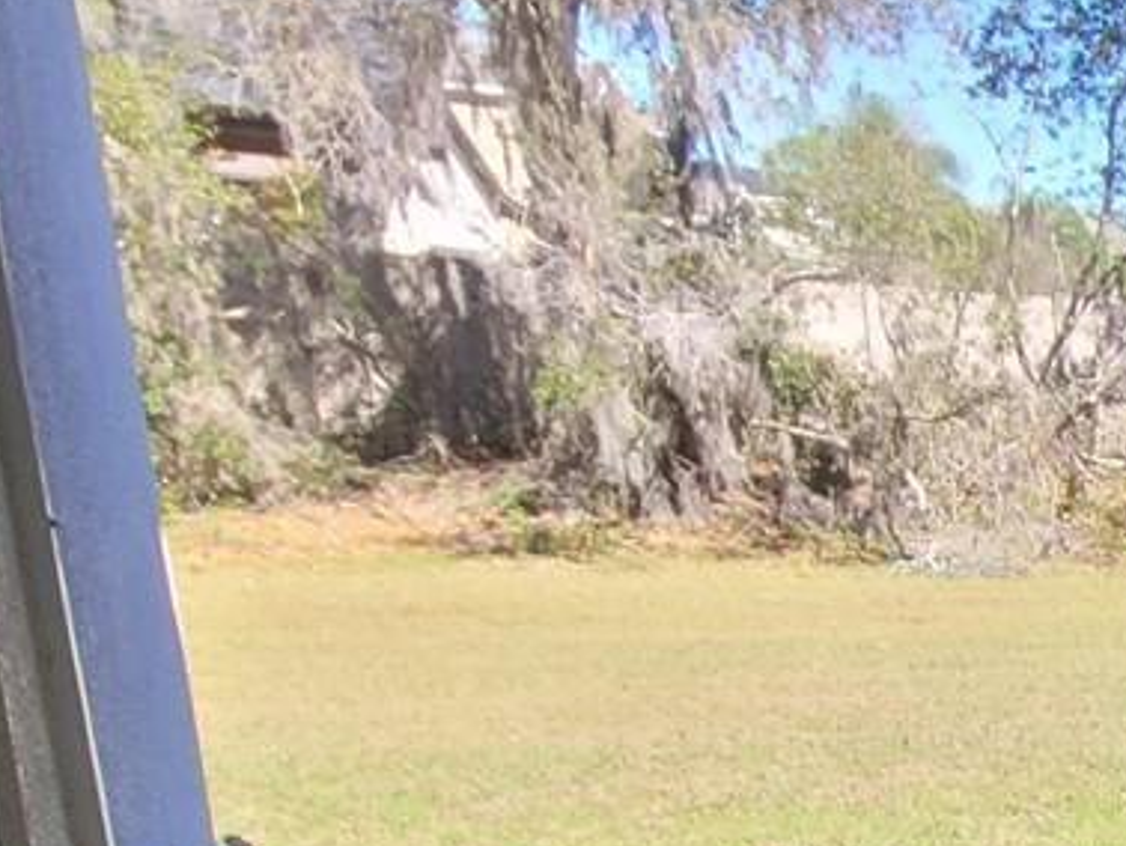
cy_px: 864
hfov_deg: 19.2
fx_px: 1790
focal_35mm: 55
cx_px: 2267
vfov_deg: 25.2
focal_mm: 2.2
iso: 50
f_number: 2.2
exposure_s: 1/203
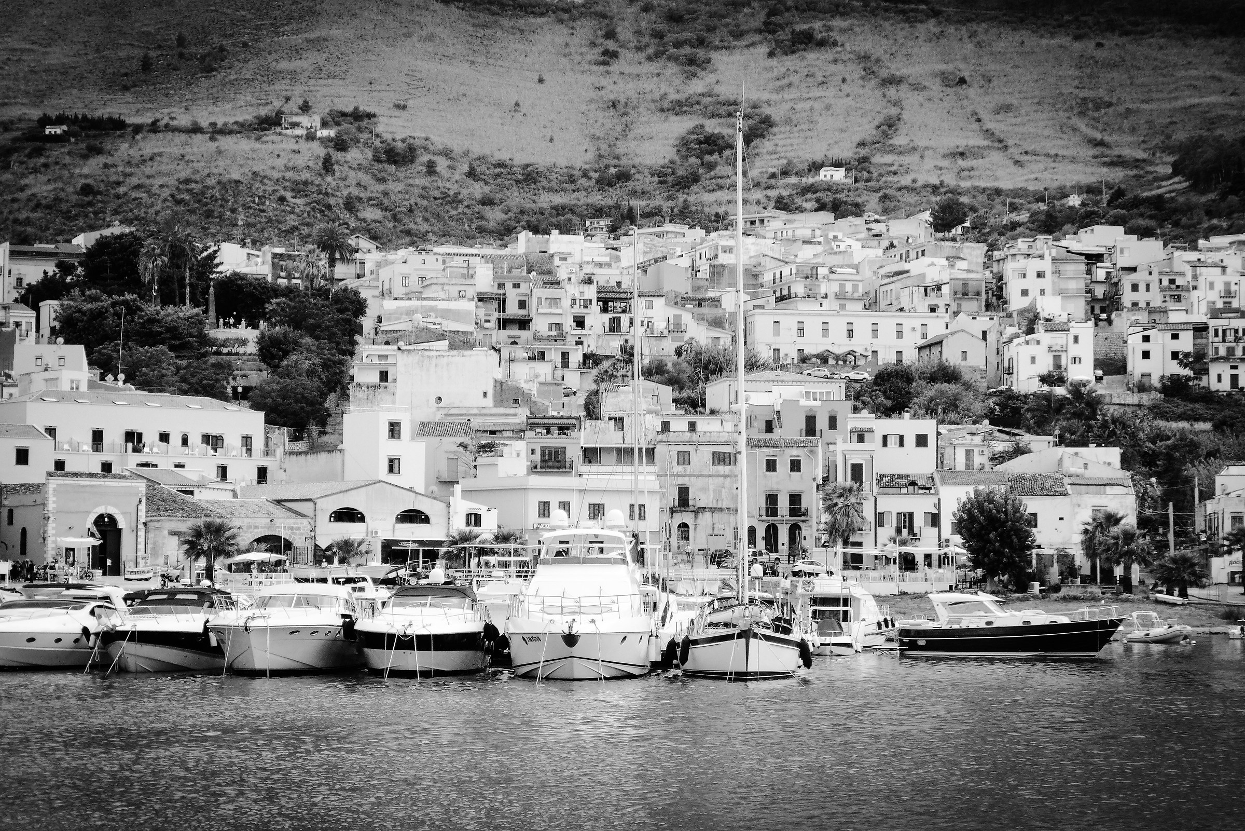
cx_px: 622
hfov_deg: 22.6
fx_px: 3113
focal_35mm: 90
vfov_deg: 15.2
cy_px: 416
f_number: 2.3
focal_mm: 17.7
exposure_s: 1/125
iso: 200
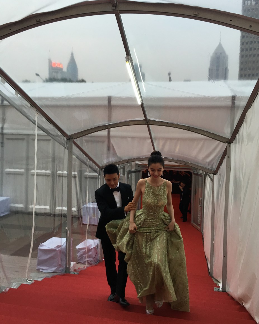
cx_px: 133
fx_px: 297
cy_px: 152
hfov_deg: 47.1
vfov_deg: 57.2
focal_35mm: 31
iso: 25
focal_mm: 4.15
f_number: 2.2
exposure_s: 1/33
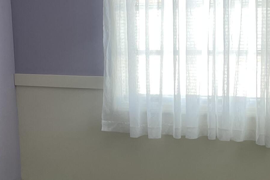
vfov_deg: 15.8
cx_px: 105
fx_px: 645
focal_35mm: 86
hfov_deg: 23.6
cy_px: 132
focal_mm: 5.1
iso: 80
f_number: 1.6
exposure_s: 1/120
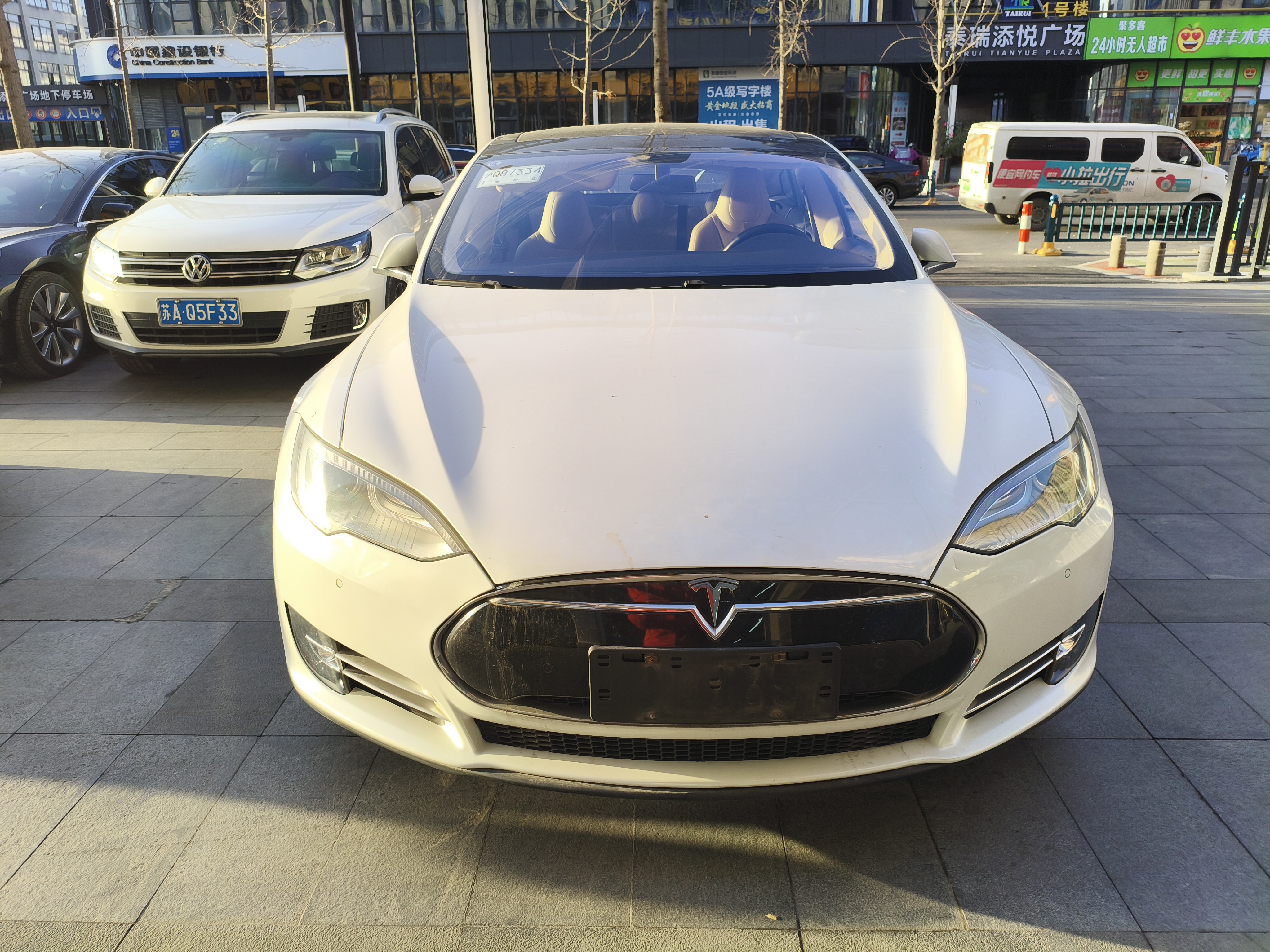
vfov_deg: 53.1
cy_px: 476
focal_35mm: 26
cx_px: 635
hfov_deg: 67.3
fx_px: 954
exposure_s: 1/596
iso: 50
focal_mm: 4.94
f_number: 1.5
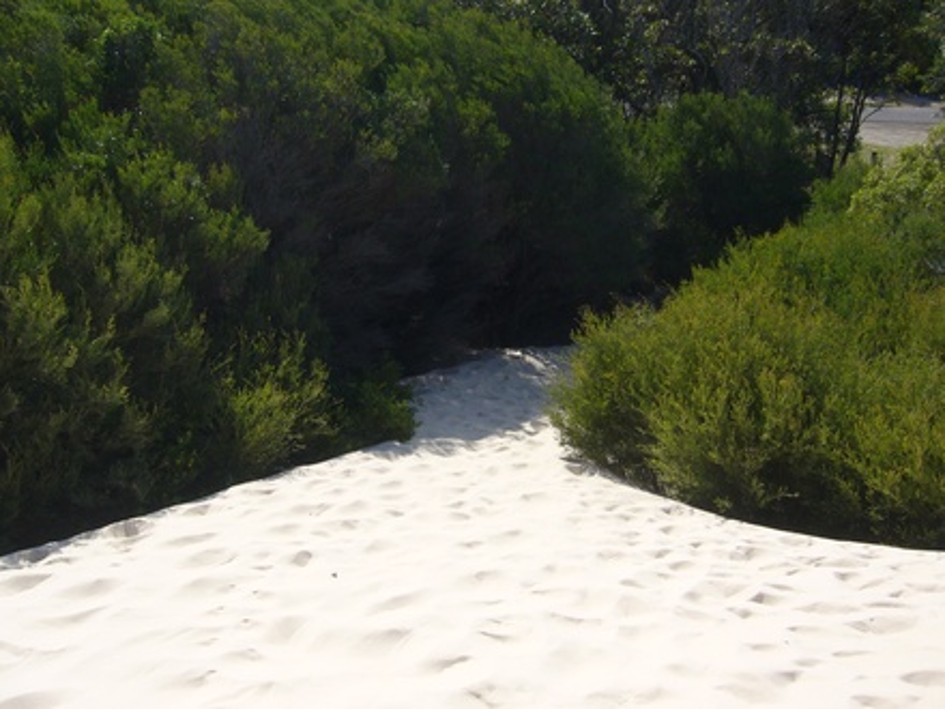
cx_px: 472
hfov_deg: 52.6
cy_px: 354
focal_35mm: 35
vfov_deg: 40.7
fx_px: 955
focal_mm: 5.8
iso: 80
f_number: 5.6
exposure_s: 1/250
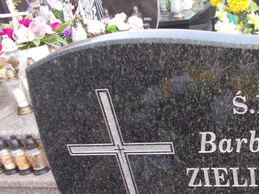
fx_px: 367
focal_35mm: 49
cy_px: 178
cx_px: 222
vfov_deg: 28.5
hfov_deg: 36.9
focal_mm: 4.6
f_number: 3.2
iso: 80
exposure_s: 1/100
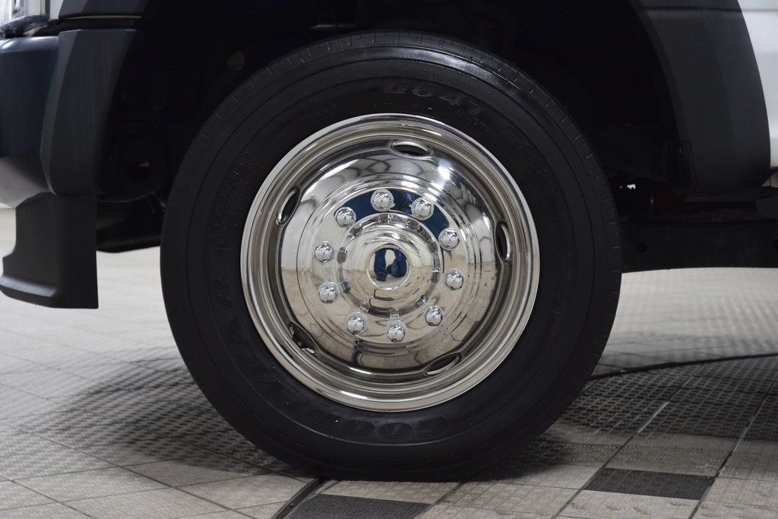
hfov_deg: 27.0
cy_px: 260
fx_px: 1621
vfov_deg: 18.2
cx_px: 389
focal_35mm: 75
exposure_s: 1/60
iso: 1600
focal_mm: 50
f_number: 4.5
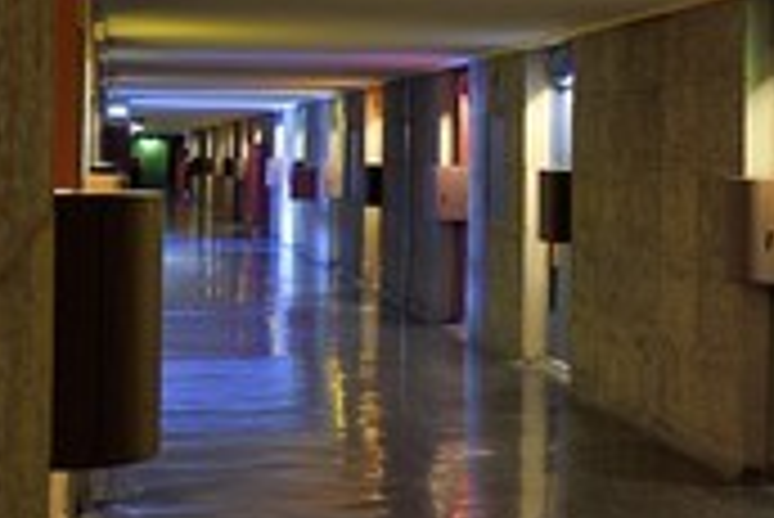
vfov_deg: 16.4
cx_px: 801
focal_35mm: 83
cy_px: 167
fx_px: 1786
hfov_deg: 23.3
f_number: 7.1
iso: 400
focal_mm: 34
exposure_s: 1.3
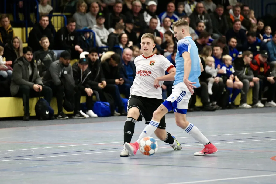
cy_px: 92
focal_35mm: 200
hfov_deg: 10.3
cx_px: 138
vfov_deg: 6.9
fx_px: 1533
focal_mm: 200
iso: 12800
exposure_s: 1/1600
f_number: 2.8
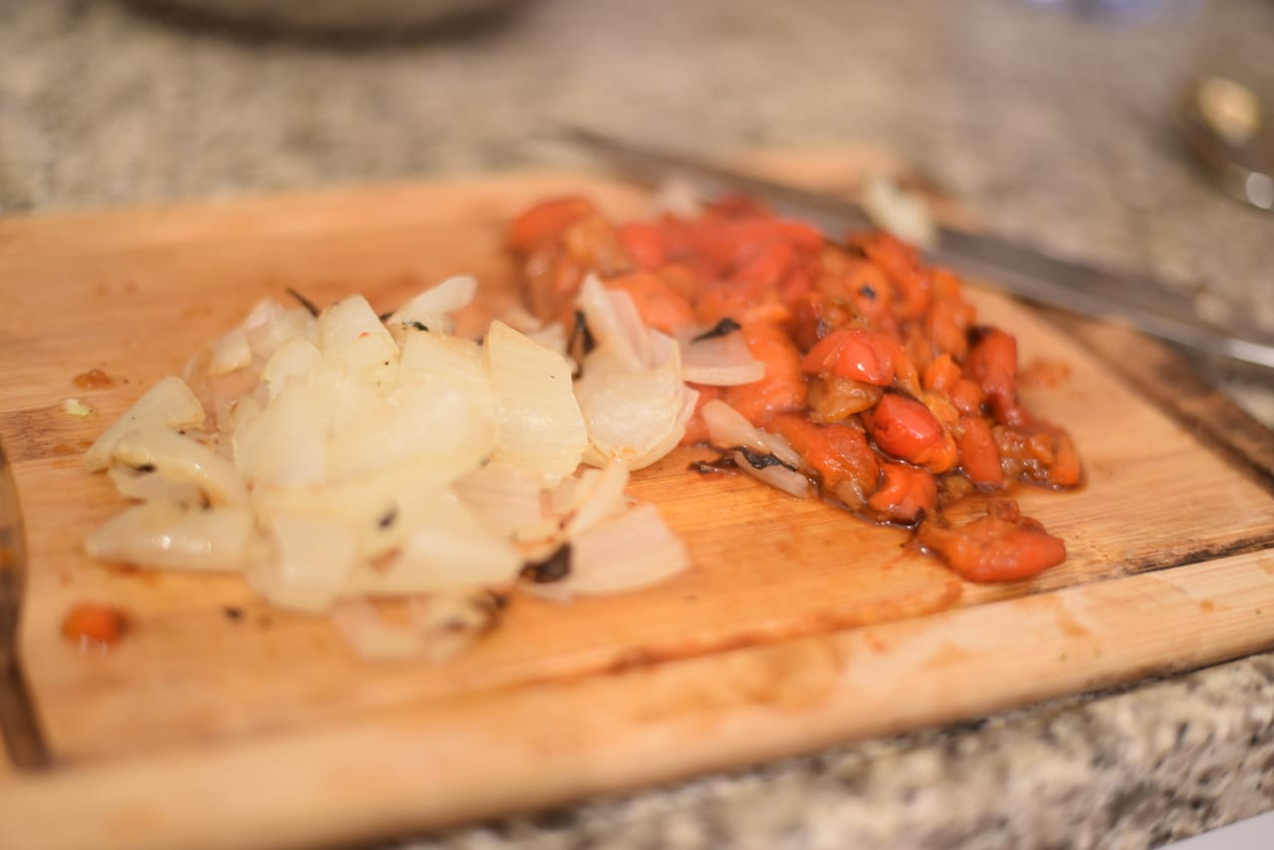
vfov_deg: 27.0
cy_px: 425
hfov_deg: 39.6
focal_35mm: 50
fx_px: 1770
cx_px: 637
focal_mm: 50
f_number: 1.8
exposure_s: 1/60
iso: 1250
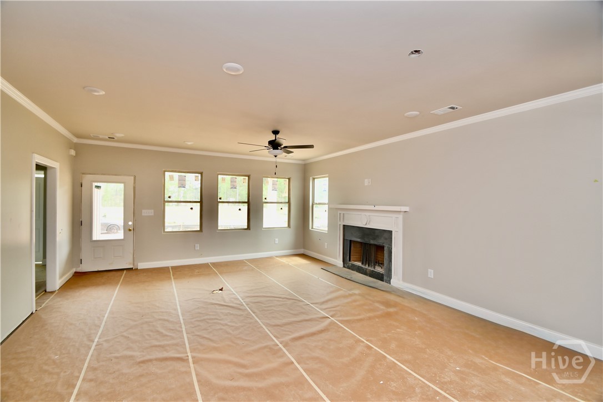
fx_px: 251
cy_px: 201
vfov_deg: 77.3
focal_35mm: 15
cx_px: 302
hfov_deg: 100.4
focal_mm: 10
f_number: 4.5
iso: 200
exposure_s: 1/80
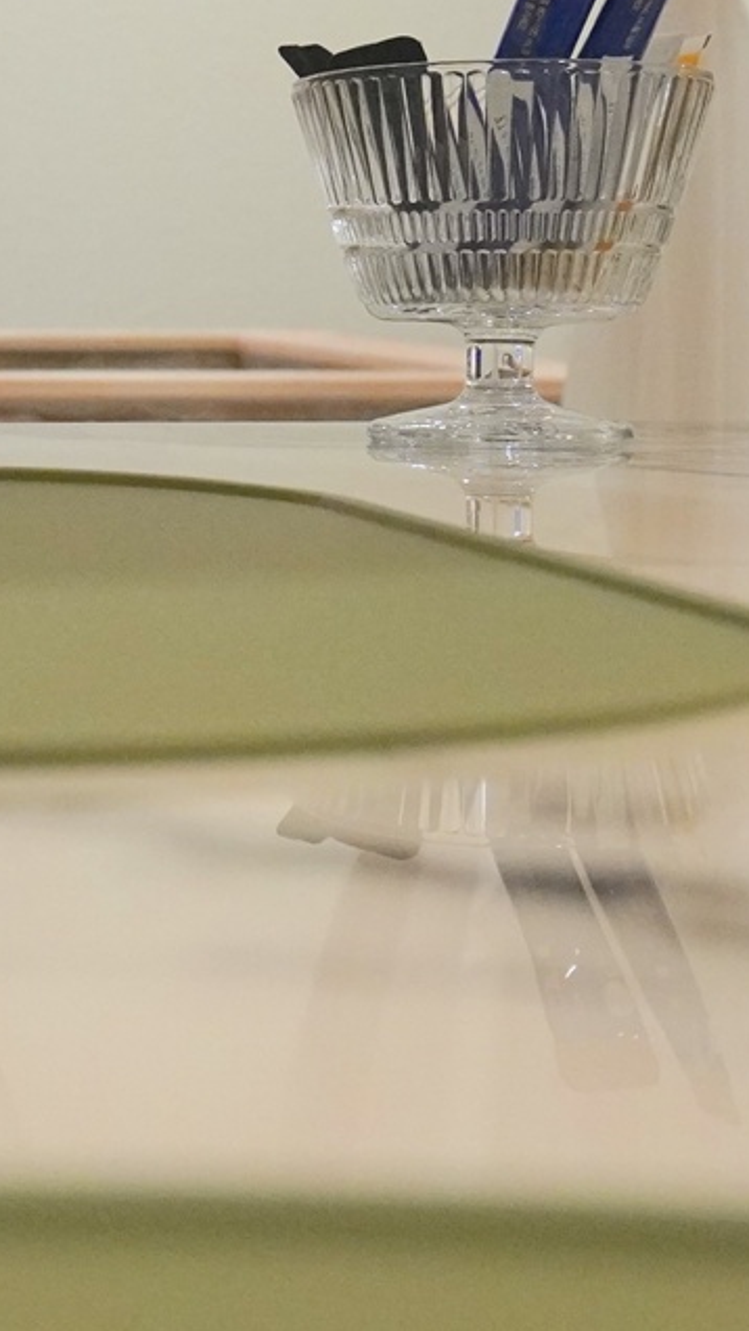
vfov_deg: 25.9
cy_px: 323
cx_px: -527
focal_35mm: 81
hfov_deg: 13.6
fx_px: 2858
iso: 2000
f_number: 4
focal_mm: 16
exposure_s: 1/160
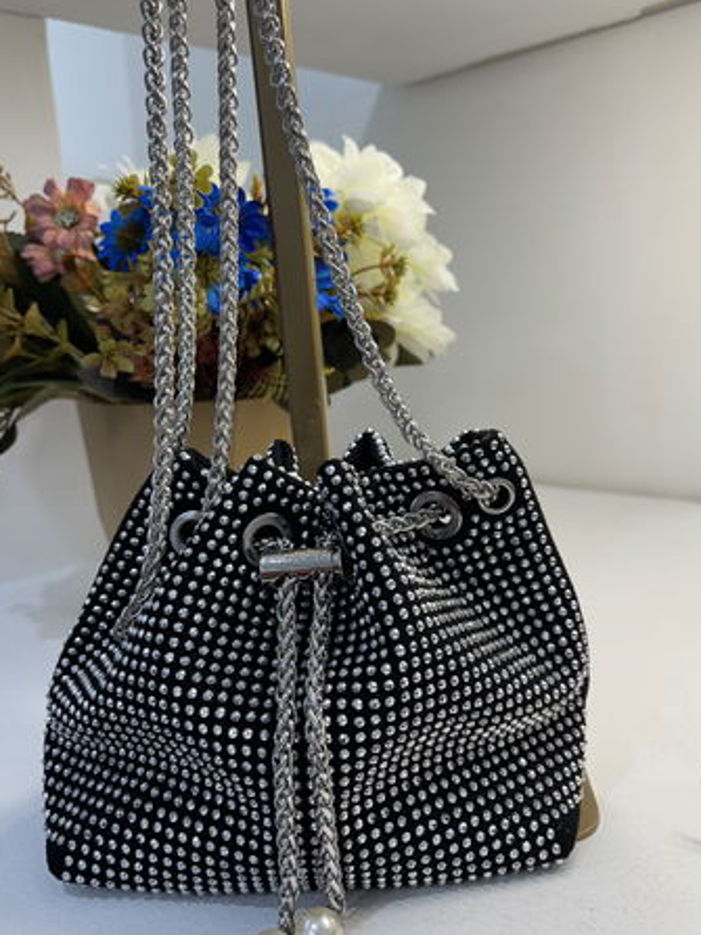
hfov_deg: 45.4
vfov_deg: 58.3
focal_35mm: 31
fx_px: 837
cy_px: 444
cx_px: 345
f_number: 1.6
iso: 40
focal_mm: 5.96
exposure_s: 1/100
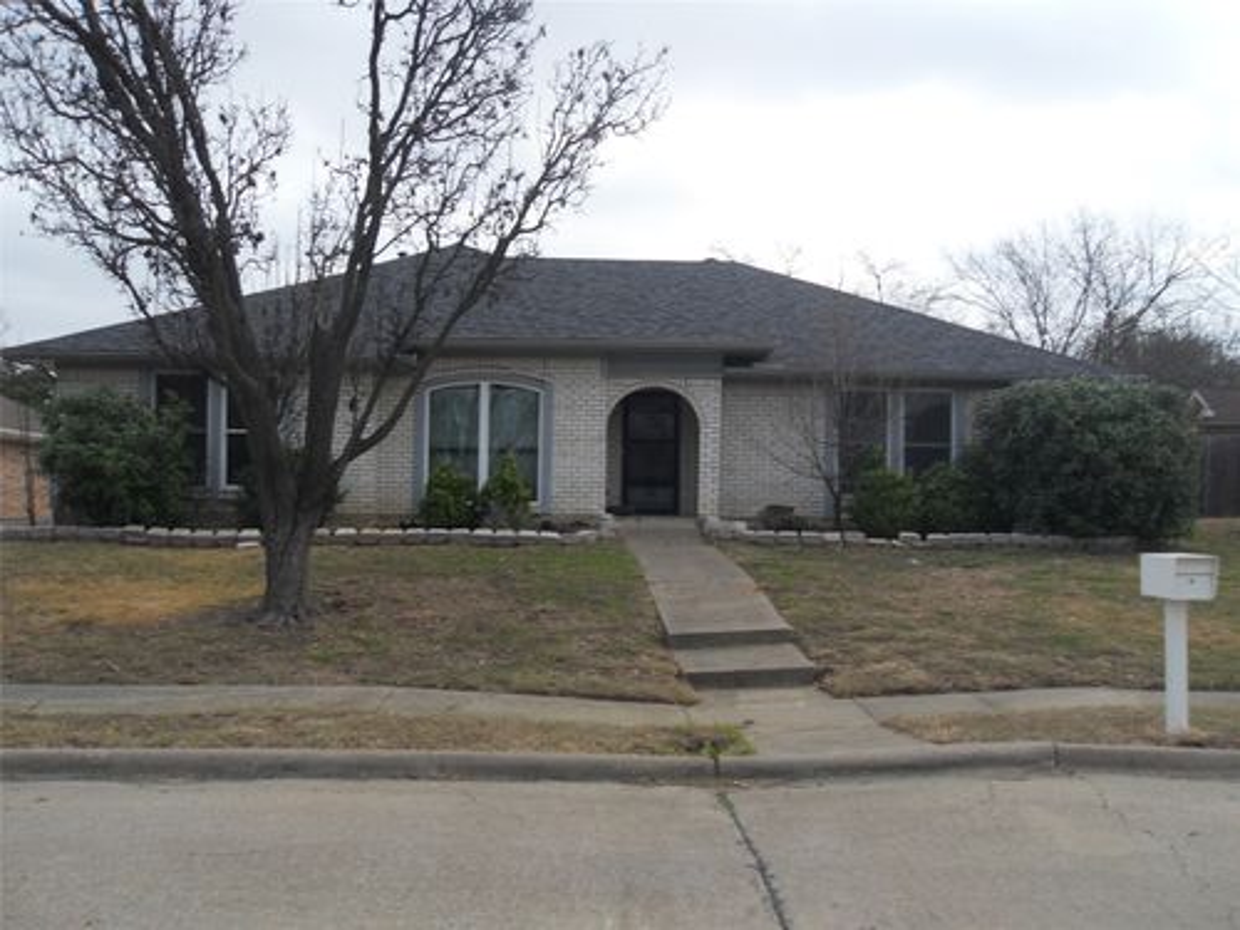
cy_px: 465
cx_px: 620
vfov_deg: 40.7
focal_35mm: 35
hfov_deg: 52.6
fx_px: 1254
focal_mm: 6.3
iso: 80
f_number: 8.2
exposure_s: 1/125
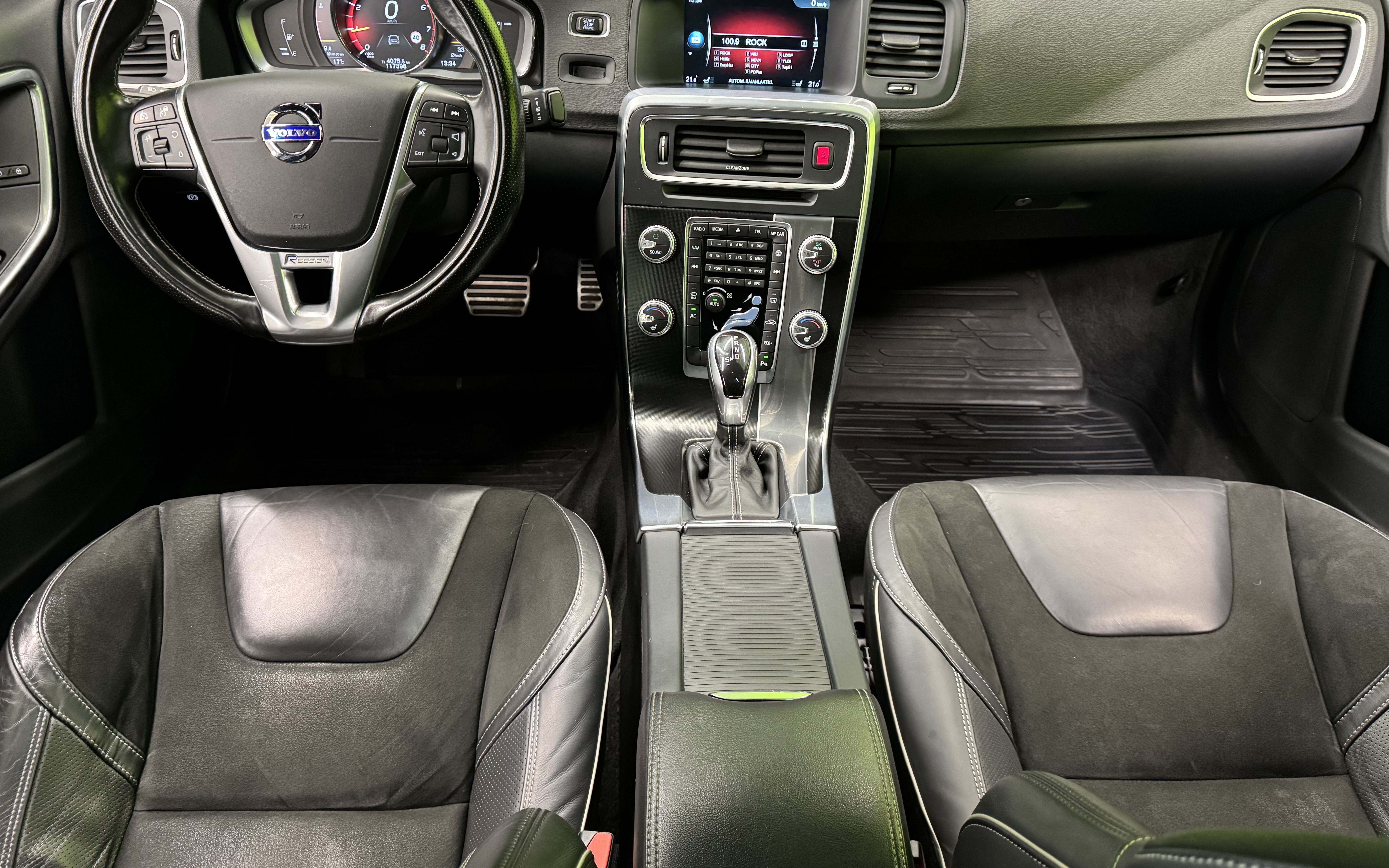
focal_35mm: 26
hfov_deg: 70.4
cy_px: 372
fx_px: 984
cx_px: 691
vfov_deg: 47.5
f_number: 1.78
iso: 640
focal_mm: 6.76
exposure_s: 1/33
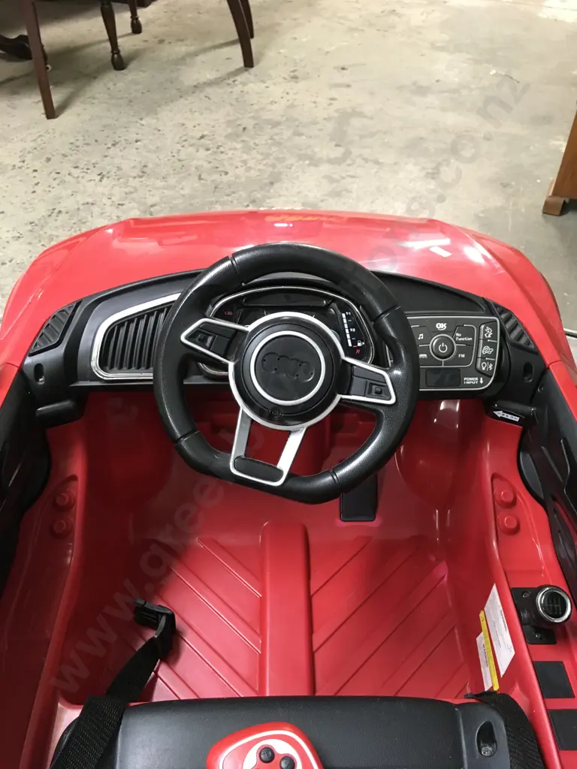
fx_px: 645
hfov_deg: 48.2
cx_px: 288
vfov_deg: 61.7
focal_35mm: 29
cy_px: 384
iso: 200
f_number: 2.2
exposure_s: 1/20
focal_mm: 4.15
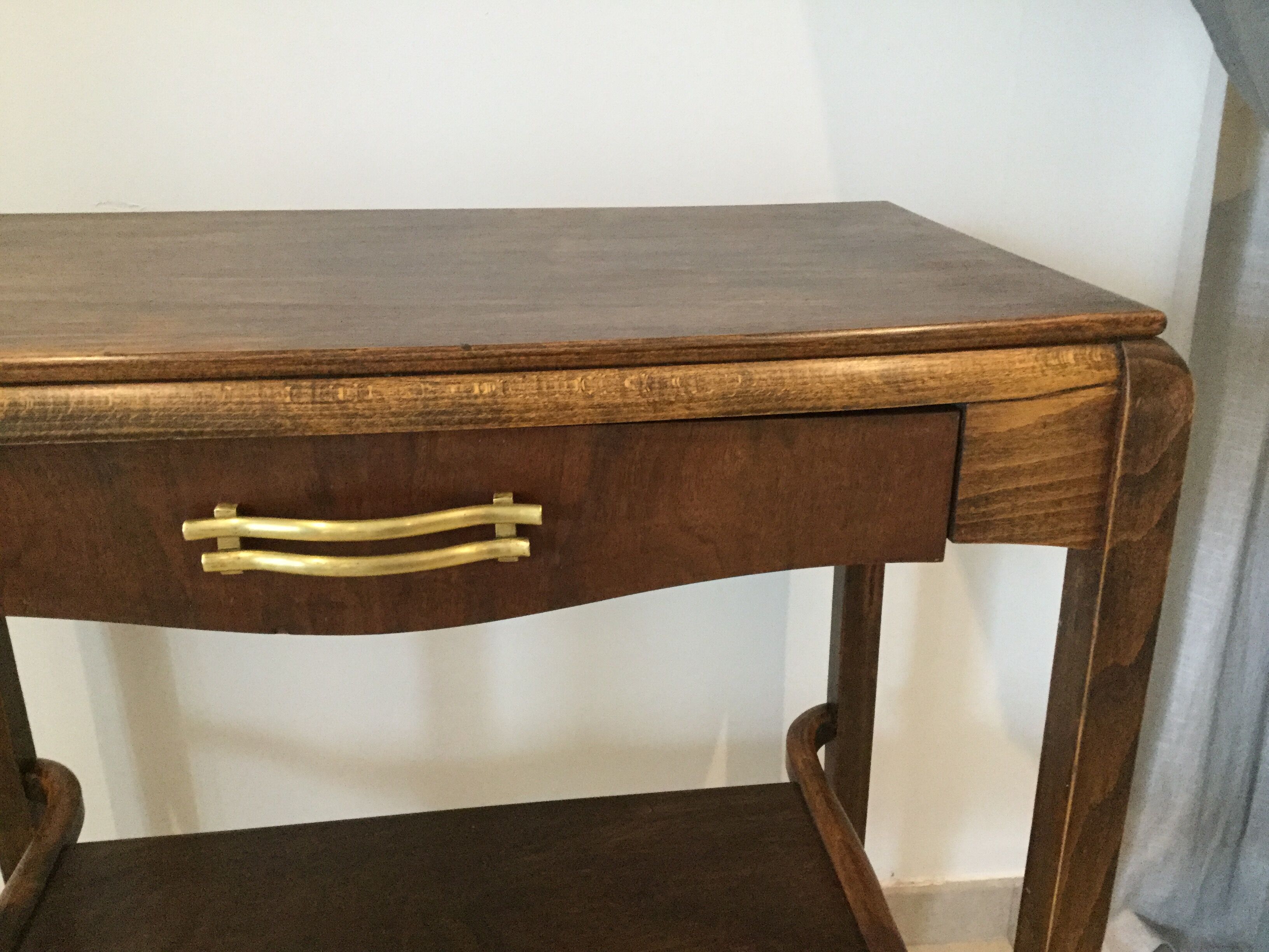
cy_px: 476
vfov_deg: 45.4
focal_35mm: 31
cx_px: 634
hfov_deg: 58.4
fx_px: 1136
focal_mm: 3.3
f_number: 2.4
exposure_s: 1/33
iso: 250
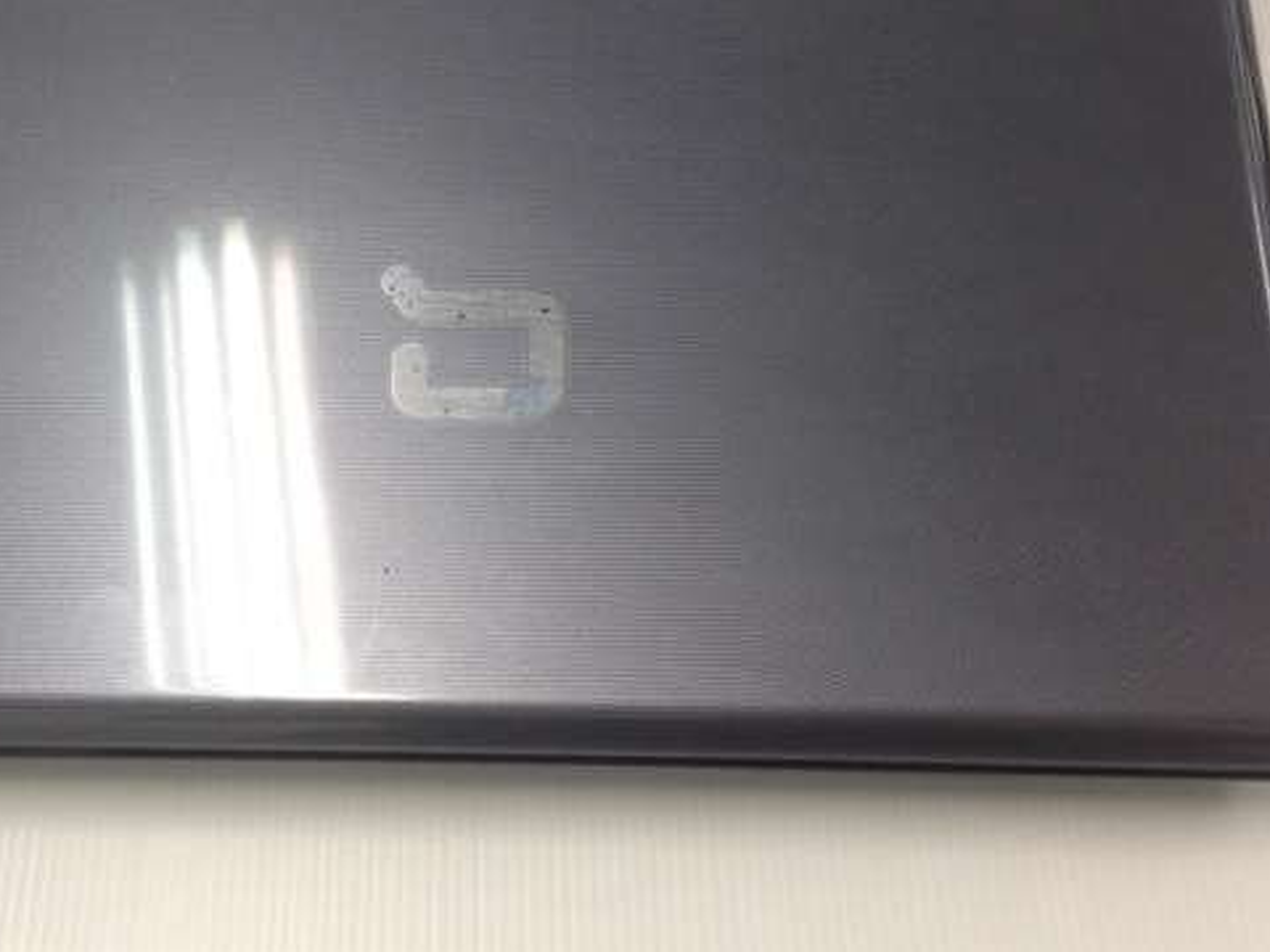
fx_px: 2018
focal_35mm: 55
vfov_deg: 26.3
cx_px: 466
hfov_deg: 34.7
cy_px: 278
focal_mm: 4.12
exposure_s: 1/20
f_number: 2.4
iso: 64
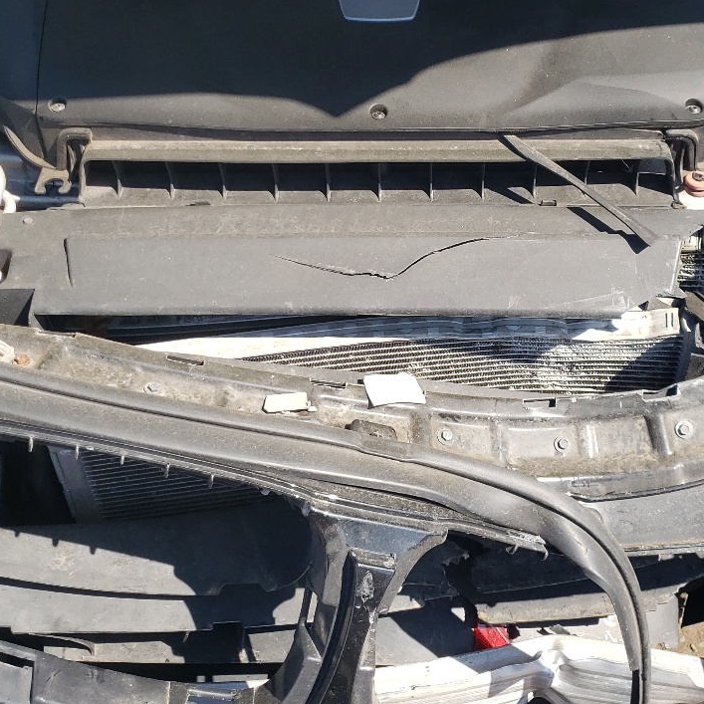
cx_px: 449
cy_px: 198
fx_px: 1196
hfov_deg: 32.6
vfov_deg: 32.3
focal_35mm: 52
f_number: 1.5
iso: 50
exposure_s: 1/1111
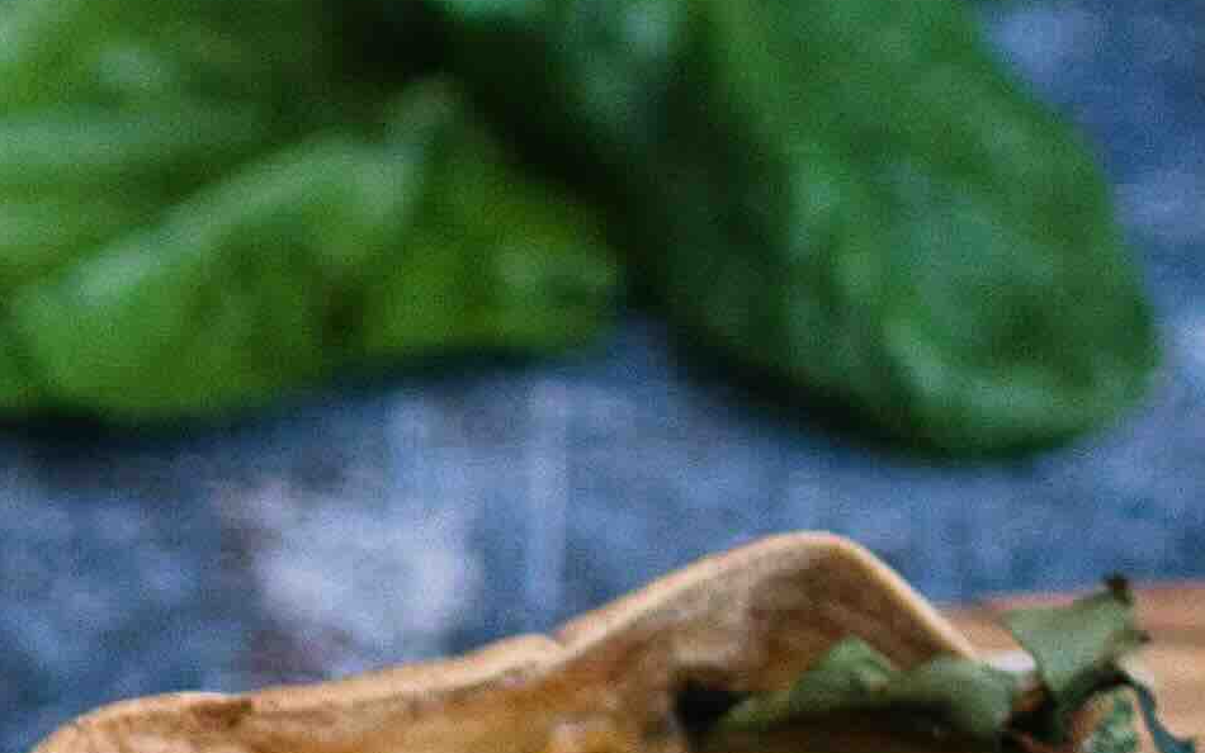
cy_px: 1553
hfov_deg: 6.3
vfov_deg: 4.0
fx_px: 10609
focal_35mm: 323
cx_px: -1230
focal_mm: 35
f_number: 1.8
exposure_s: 1/80
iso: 1100
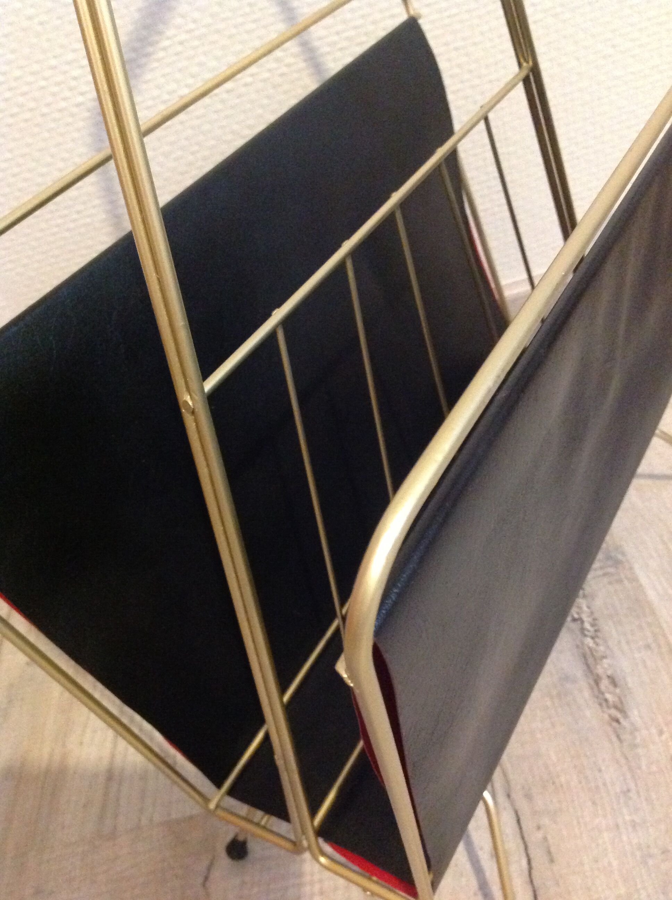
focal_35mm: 35
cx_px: 336
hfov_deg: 40.6
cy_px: 450
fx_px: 908
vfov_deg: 52.7
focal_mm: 4.28
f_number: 2.4
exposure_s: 1/15
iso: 800
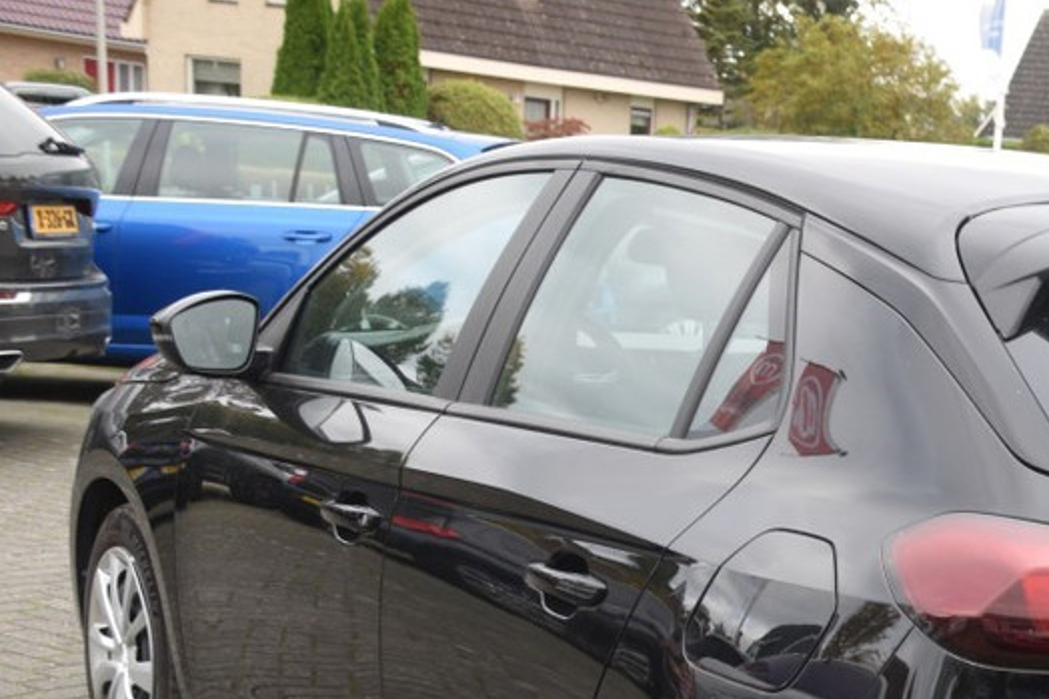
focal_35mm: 88
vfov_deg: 15.3
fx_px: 2563
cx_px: 1009
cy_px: 640
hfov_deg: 22.4
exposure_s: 1/125
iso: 400
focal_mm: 30
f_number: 5.6
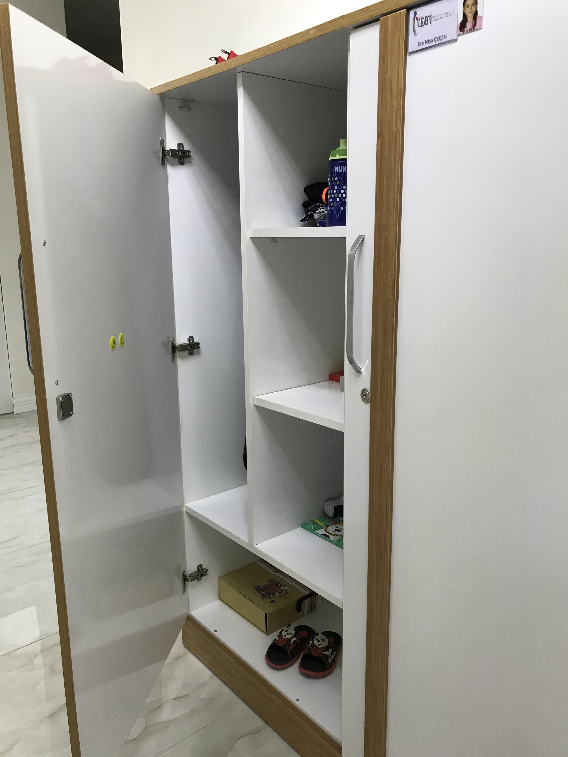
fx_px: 613
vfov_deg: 63.4
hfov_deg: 49.7
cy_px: 378
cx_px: 284
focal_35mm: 28
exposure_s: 1/33
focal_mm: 3.99
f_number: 1.8
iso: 25
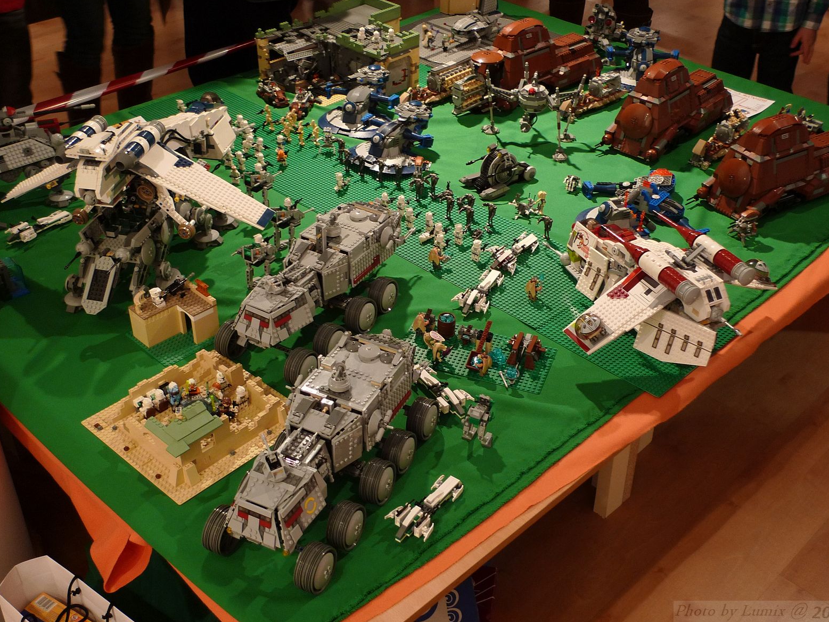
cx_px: 416
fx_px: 934
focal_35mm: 39
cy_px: 295
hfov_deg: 47.9
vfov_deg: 36.8
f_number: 2.4
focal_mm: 7.9
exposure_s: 1/10
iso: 200
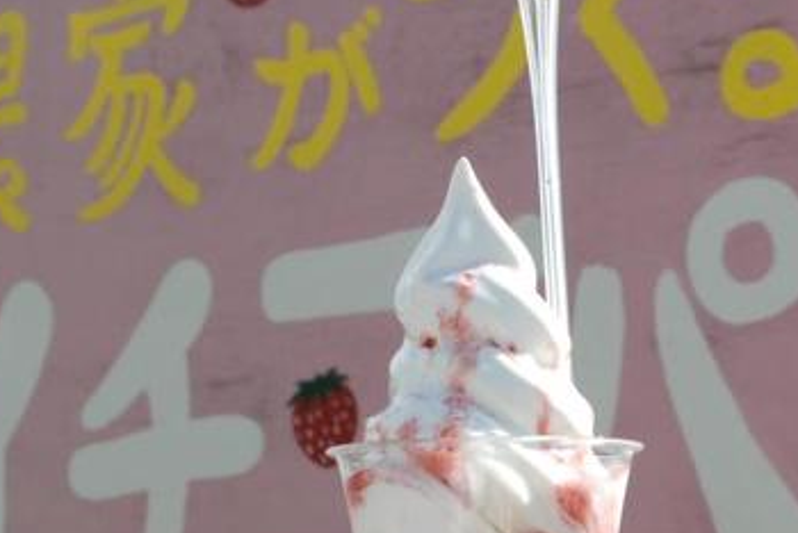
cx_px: 637
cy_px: 426
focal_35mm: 91
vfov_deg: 15.0
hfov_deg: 22.1
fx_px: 2018
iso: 800
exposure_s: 1/640
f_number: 13
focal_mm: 31
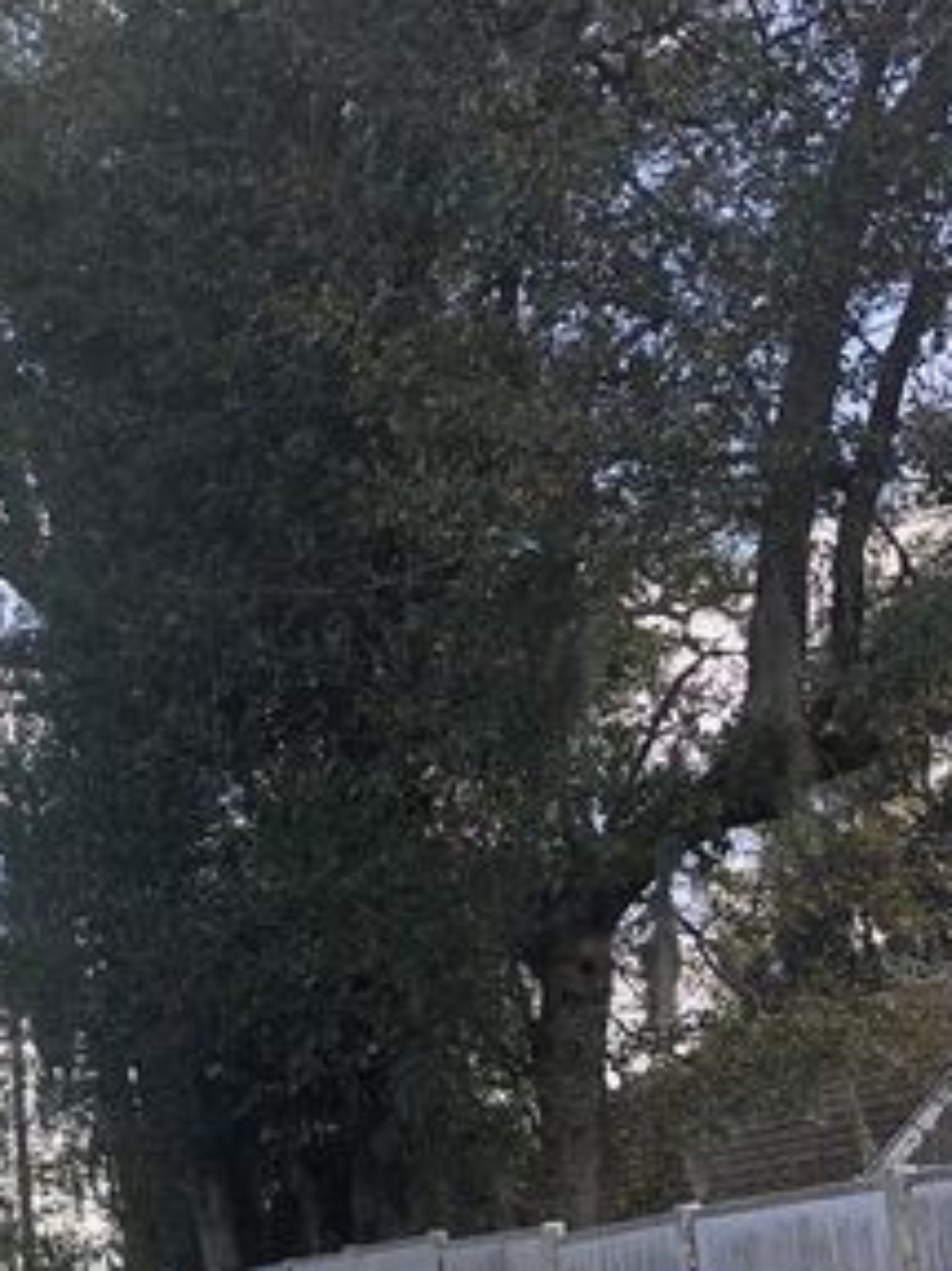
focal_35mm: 65
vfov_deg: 29.3
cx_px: -53
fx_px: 2385
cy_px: 968
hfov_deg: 21.6
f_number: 1.8
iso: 20
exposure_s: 1/448
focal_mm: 3.99
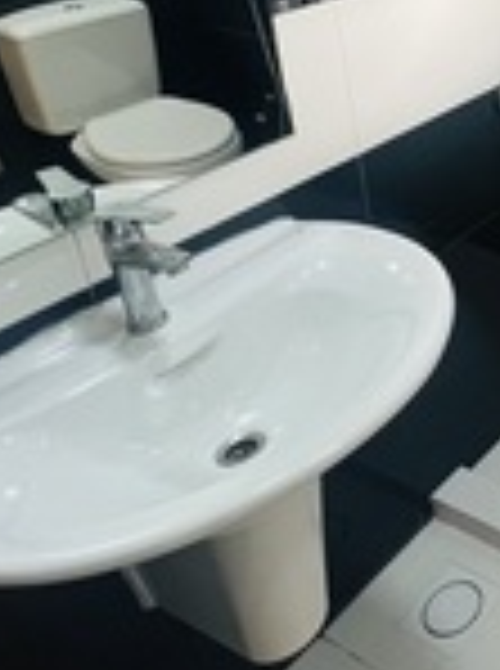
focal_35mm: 40
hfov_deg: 26.5
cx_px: 741
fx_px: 774
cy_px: 43
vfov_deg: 42.2
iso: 125
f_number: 1.8
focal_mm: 1.57
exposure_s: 1/99
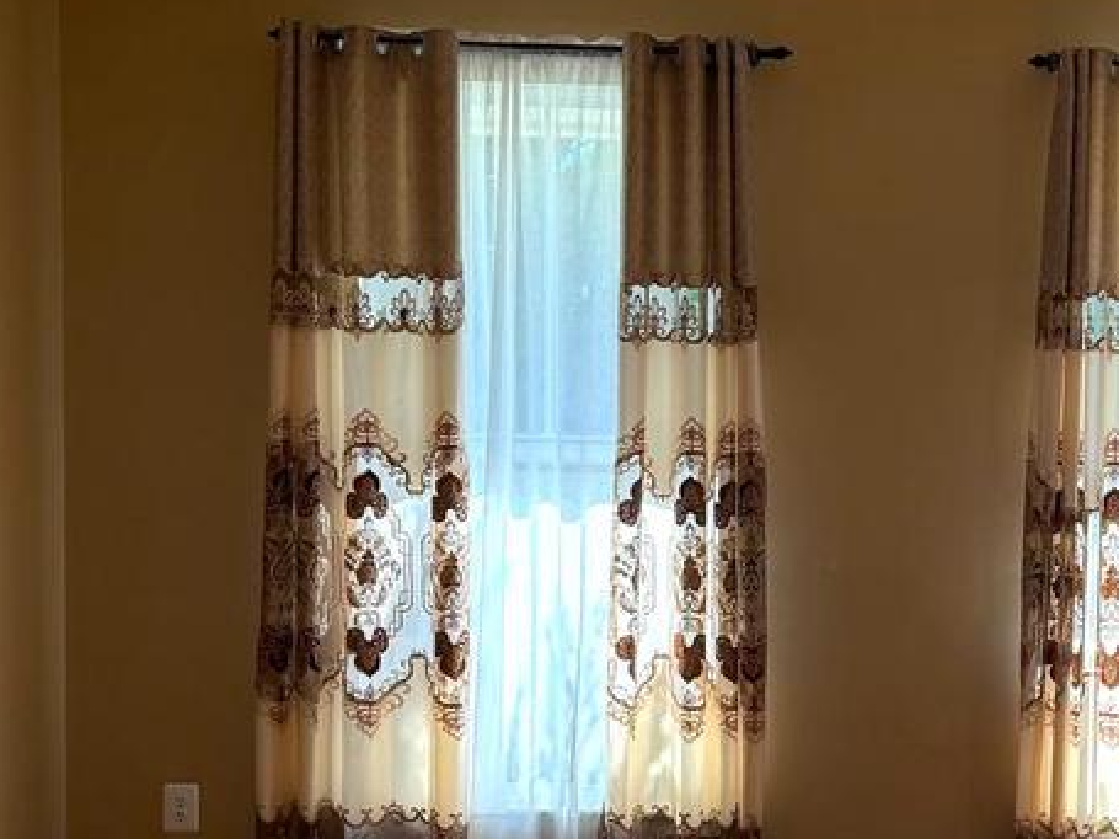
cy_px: 595
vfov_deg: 19.3
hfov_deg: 25.0
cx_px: 974
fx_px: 2456
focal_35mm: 76
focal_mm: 6.76
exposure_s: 1/240
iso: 125
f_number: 1.78
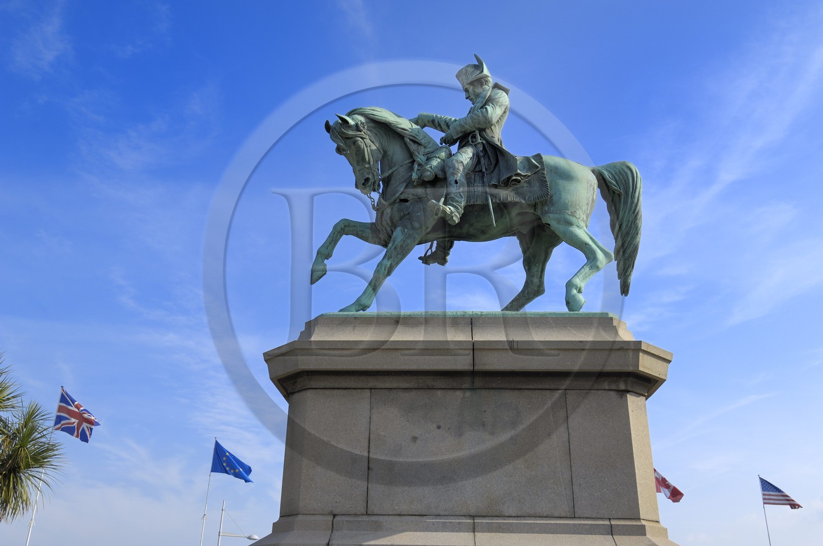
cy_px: 273
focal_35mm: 33
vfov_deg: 39.9
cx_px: 412
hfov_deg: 57.3
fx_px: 753
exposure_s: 1/160
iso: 100
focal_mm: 22
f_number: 9.5
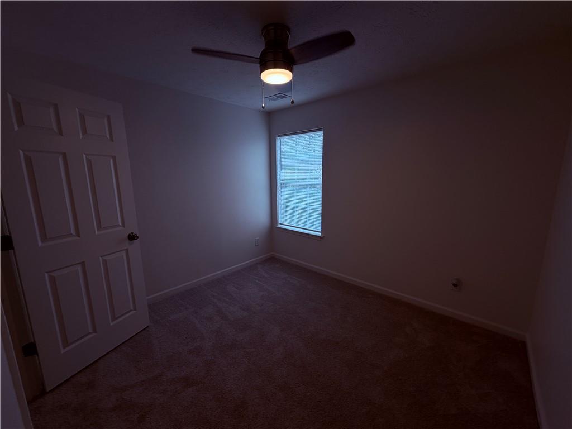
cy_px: 214
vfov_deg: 85.7
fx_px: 231
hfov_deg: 102.1
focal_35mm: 14
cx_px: 286
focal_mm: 2.22
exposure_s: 1/120
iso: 64
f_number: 2.2
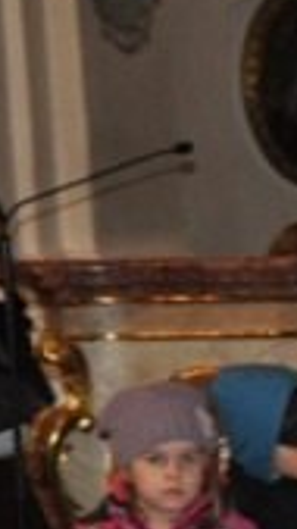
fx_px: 3166
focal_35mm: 226
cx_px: 969
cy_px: 518
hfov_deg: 5.0
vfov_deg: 9.5
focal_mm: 38
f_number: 4.5
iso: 800
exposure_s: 1/60
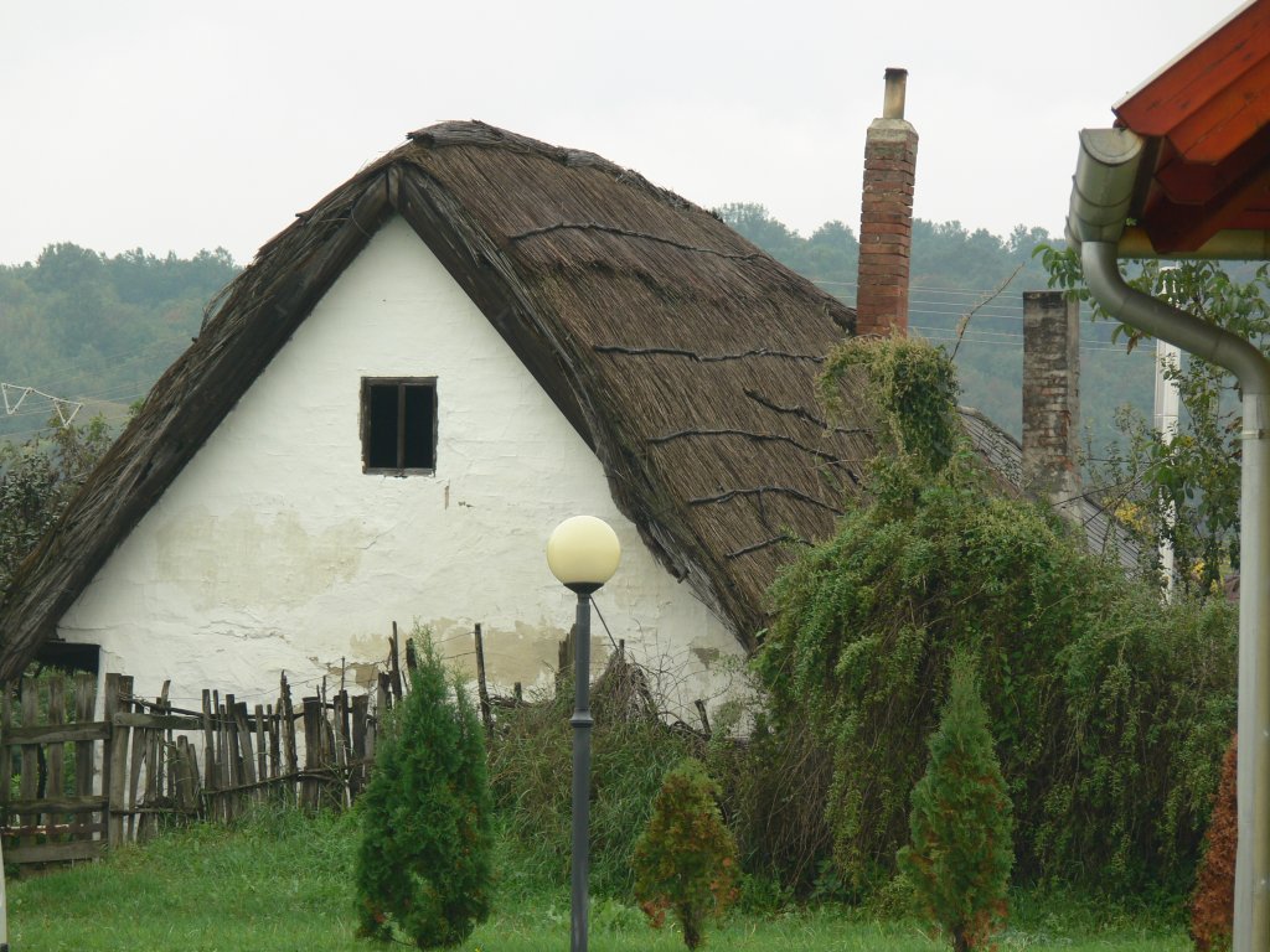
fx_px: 8255
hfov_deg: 8.8
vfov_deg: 6.6
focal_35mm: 225
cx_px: 635
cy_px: 476
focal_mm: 47.5
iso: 80
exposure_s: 1/125
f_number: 4.5
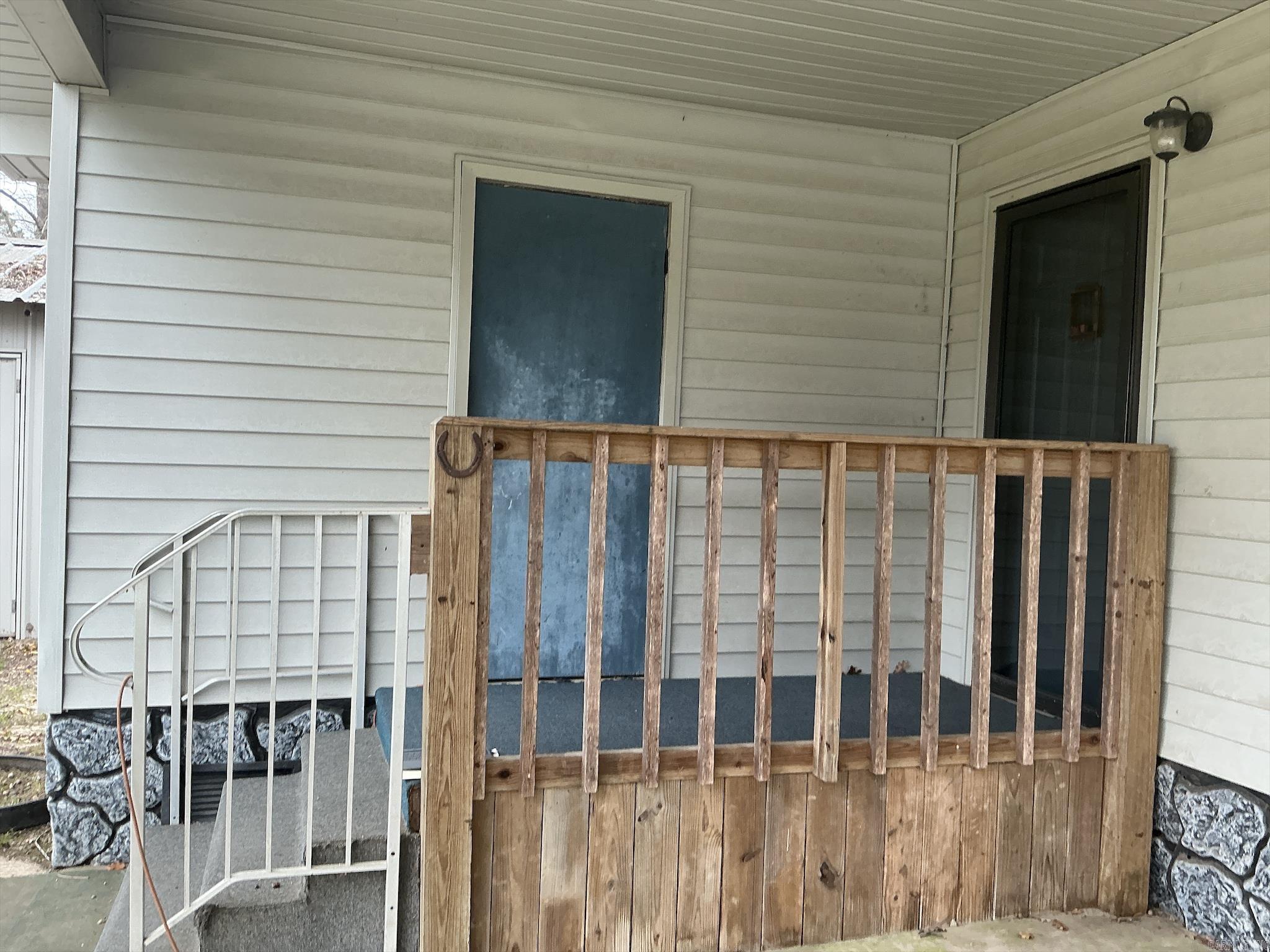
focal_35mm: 28
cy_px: 476
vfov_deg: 49.7
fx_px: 1027
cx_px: 635
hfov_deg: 63.4
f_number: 1.8
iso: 40
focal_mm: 3
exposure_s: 1/122
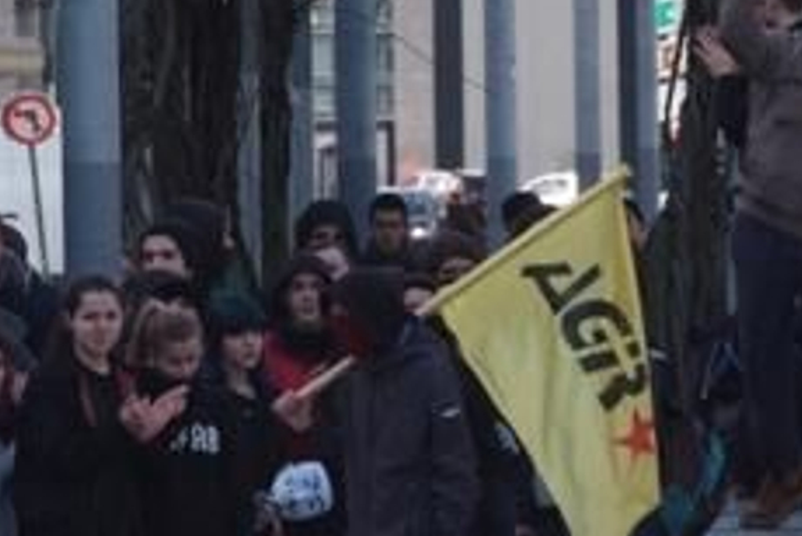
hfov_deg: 2.5
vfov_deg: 1.7
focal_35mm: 833
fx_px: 18571
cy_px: 57
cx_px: 684
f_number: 8
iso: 500
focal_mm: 200
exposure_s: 1/250
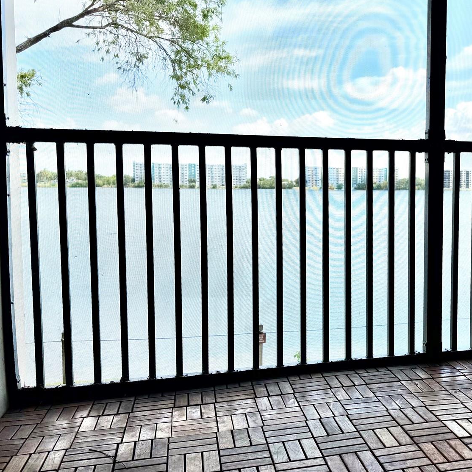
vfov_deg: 42.8
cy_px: 228
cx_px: 385
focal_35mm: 39
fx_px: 602
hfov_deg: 40.8
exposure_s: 1/3247
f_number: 1.78
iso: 80
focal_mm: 6.76
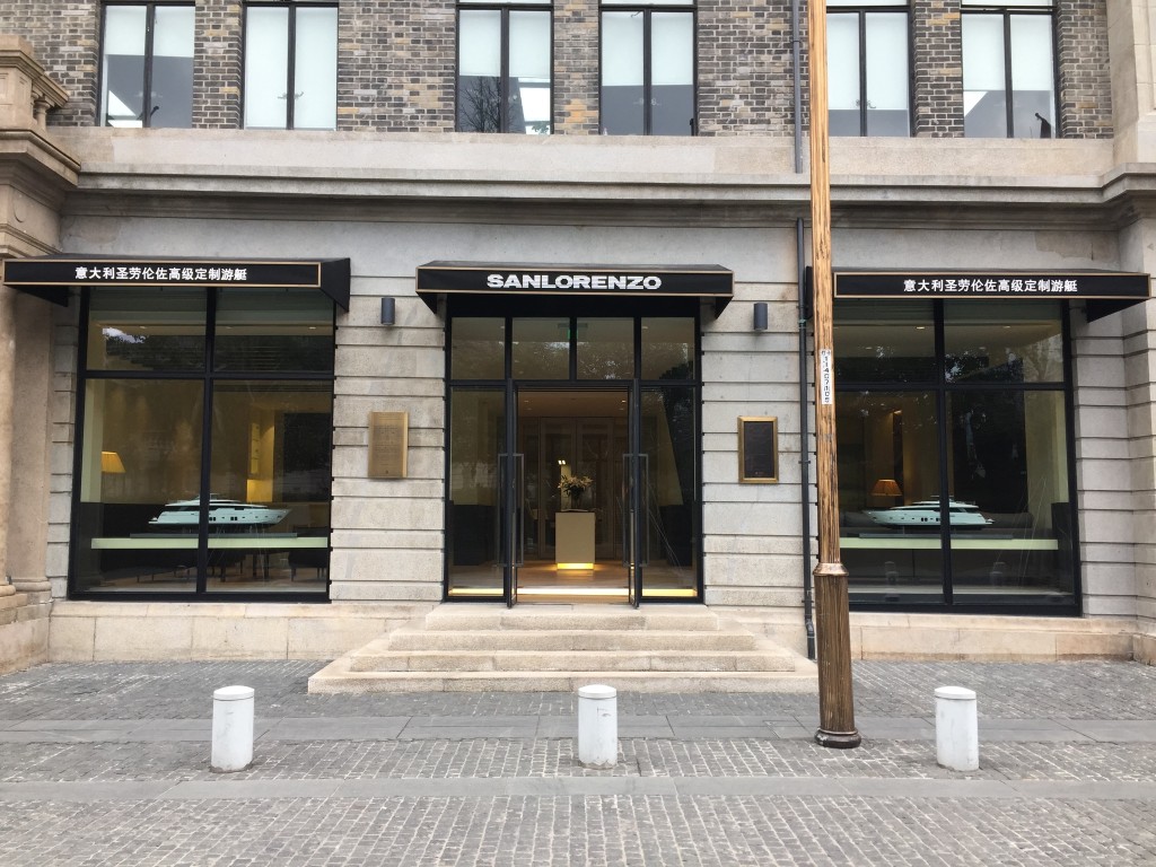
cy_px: 434
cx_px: 578
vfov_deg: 48.2
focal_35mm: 29
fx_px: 968
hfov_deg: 61.7
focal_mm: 4.15
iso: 40
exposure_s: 1/120
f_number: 2.2
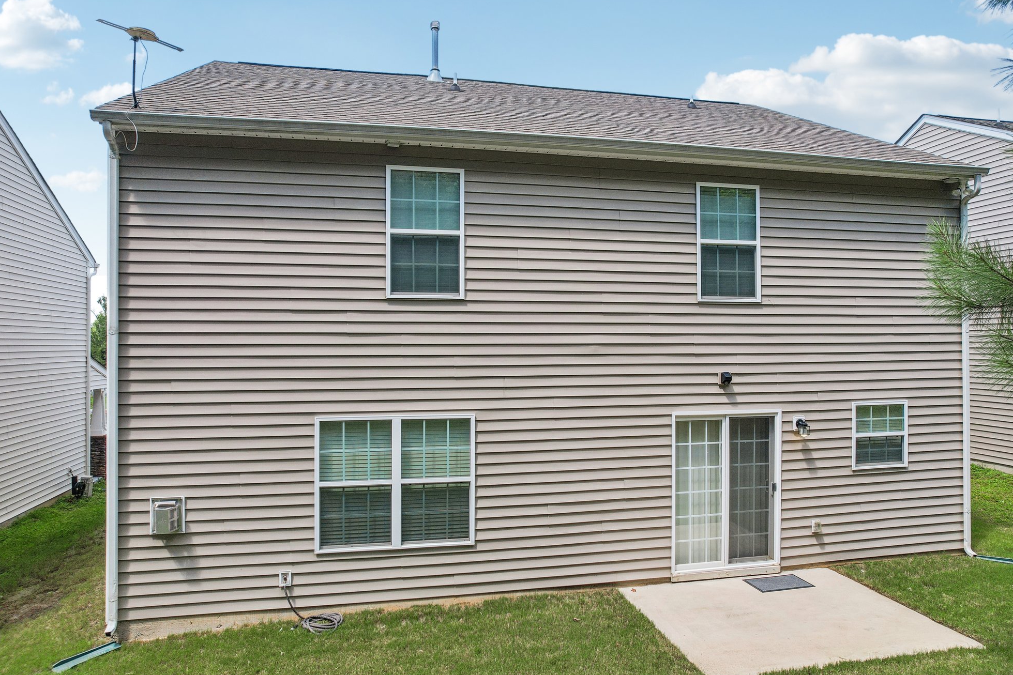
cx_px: 510
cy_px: 338
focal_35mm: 23
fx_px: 647
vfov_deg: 55.1
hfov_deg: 76.1
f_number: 2.8
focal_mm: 8.38
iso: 100
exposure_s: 1/1000
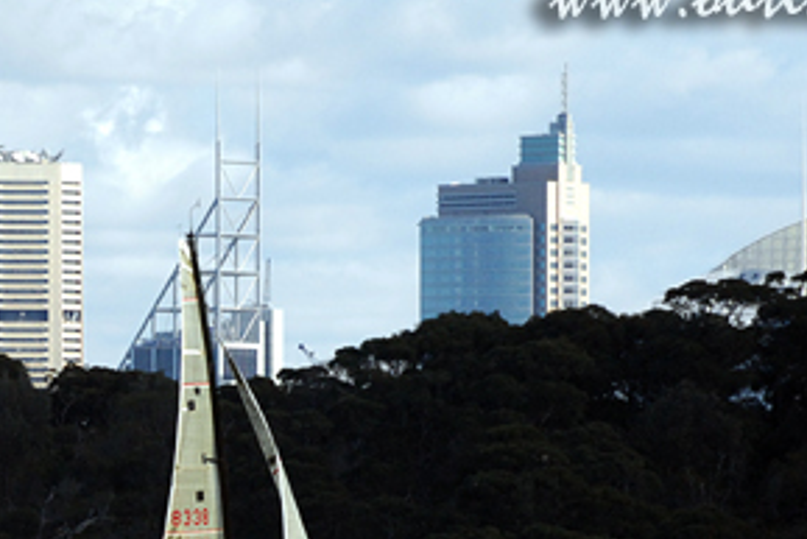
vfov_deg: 2.2
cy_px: 450
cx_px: 243
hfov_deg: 3.3
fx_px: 13950
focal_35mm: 622
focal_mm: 200
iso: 400
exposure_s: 1/1000
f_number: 5.6
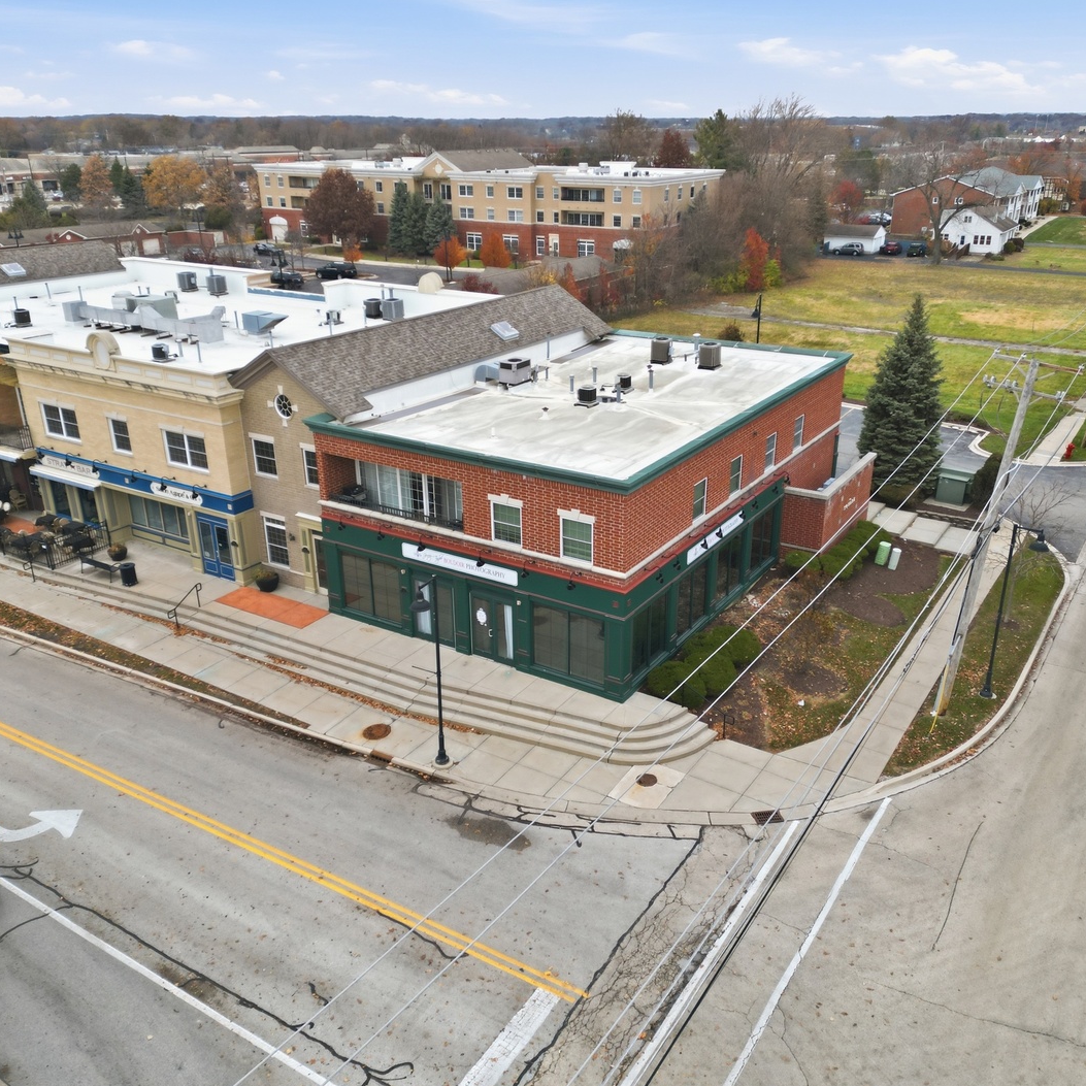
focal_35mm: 29
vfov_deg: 55.6
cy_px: 553
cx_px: 567
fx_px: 1029
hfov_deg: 55.6
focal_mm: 6.7
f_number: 1.7
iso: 140
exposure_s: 1/1000
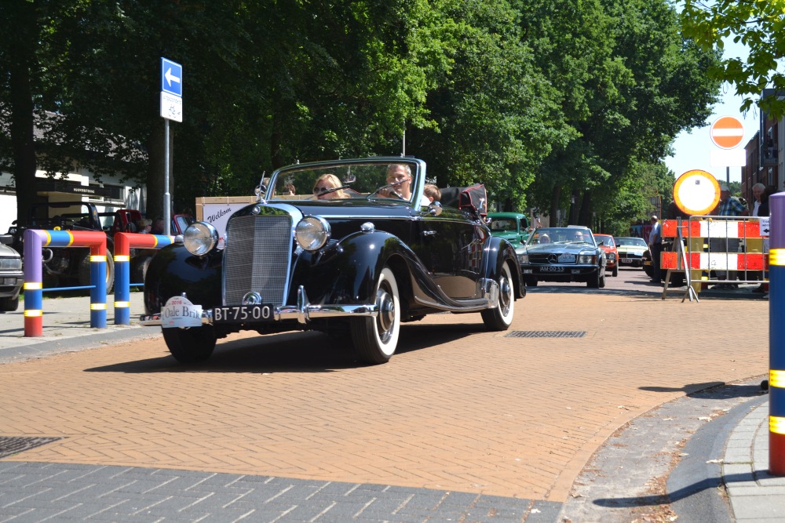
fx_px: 1178
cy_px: 262
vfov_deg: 25.1
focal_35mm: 54
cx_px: 392
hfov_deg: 36.9
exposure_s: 1/200
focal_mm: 36
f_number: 6.3
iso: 100
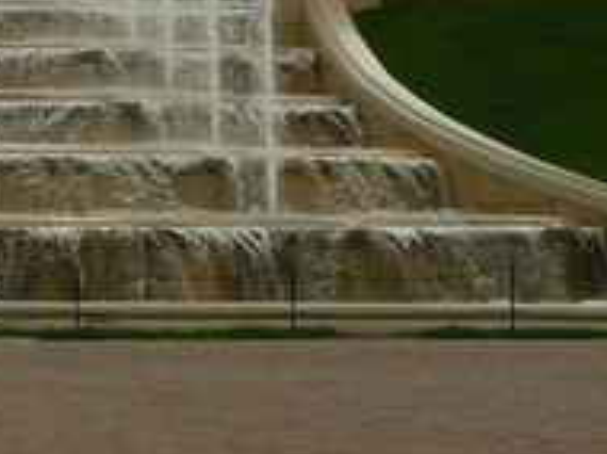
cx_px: -51
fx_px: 3870
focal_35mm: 221
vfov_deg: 6.7
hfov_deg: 8.9
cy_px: -51
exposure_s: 1/200
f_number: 5.6
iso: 100
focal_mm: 11.9
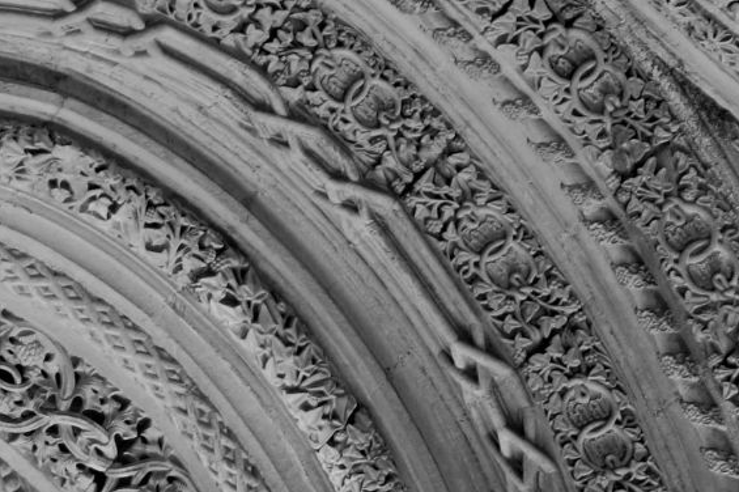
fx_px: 5580
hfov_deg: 7.5
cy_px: 370
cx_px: -169
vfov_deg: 5.0
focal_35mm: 272
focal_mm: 75
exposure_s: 1/80
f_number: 4.5
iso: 160
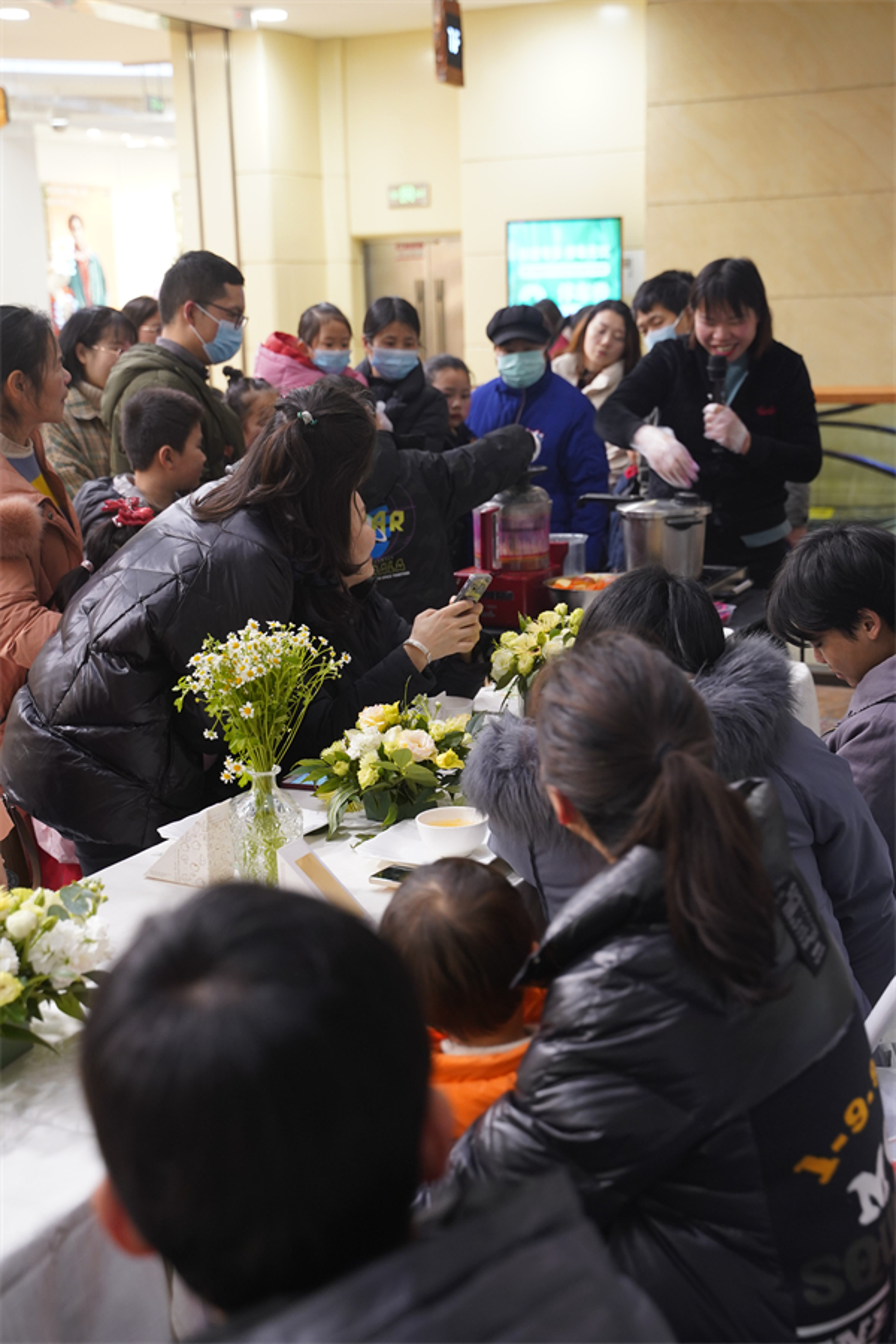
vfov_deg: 41.9
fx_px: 1755
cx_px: 448
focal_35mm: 47
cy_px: 672
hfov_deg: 28.6
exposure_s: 1/60
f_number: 3.5
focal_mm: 47
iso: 1250
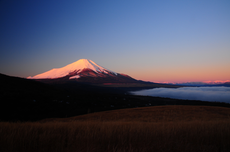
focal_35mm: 27
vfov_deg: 47.8
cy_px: 76
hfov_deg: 67.5
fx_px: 172
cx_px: 115
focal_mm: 18
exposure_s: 1/5
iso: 200
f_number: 16
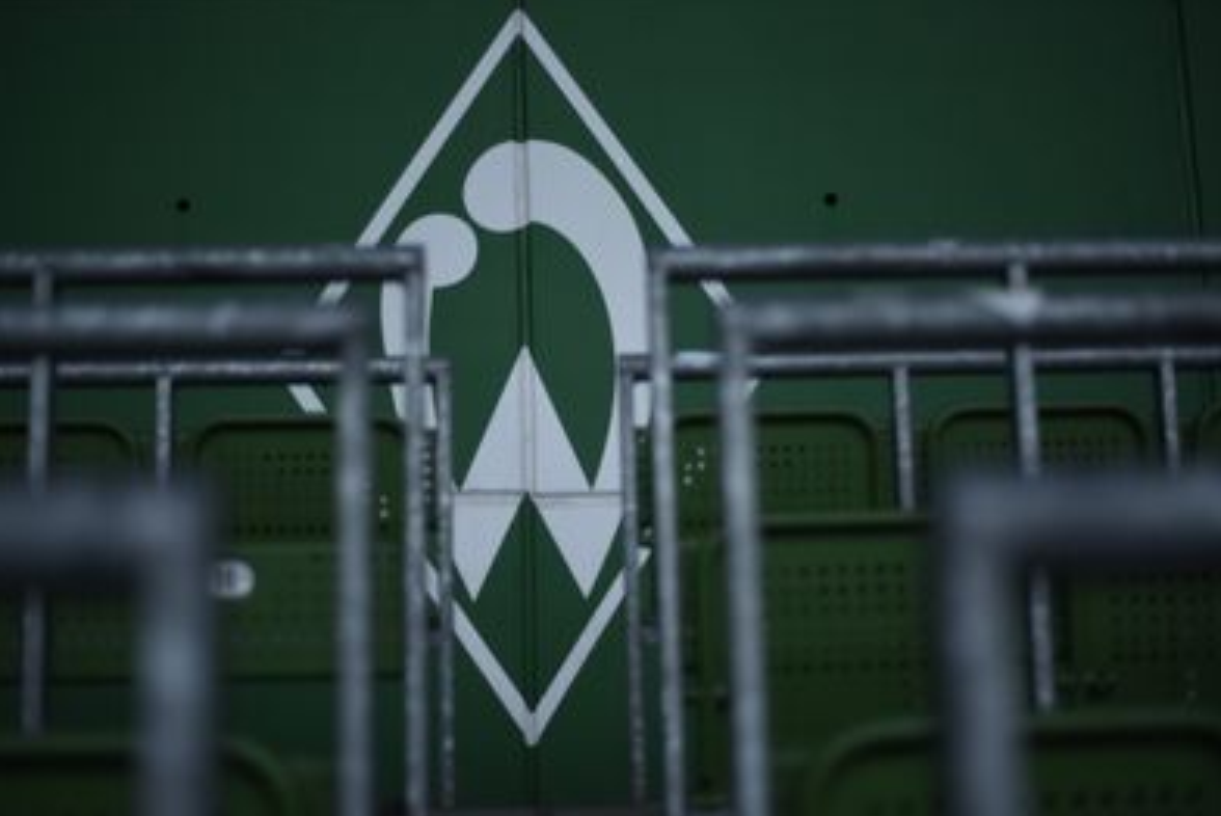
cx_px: 604
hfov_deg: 38.9
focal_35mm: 51
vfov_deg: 26.5
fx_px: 1731
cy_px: 410
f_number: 1.8
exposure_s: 1/80
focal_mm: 50
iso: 400
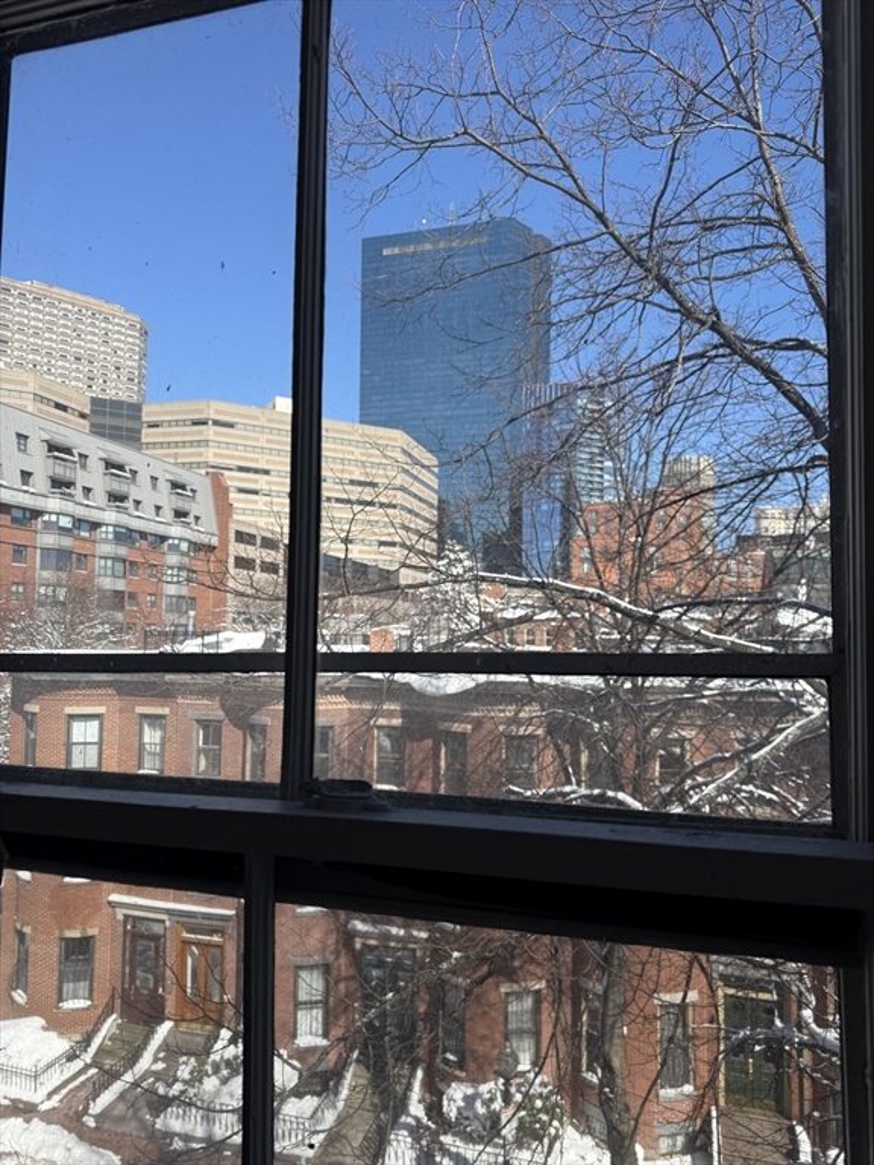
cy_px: 582
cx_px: 437
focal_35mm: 24
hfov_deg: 56.8
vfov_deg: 71.6
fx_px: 808
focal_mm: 6.76
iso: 80
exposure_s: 1/2703
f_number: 1.78
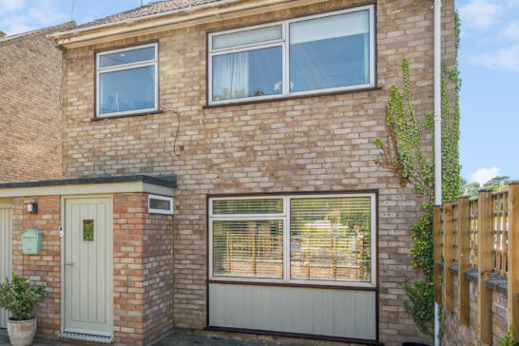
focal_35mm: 30
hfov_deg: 60.0
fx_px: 432
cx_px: 160
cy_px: 224
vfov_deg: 43.1
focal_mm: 16
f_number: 8
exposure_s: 1/160
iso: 200
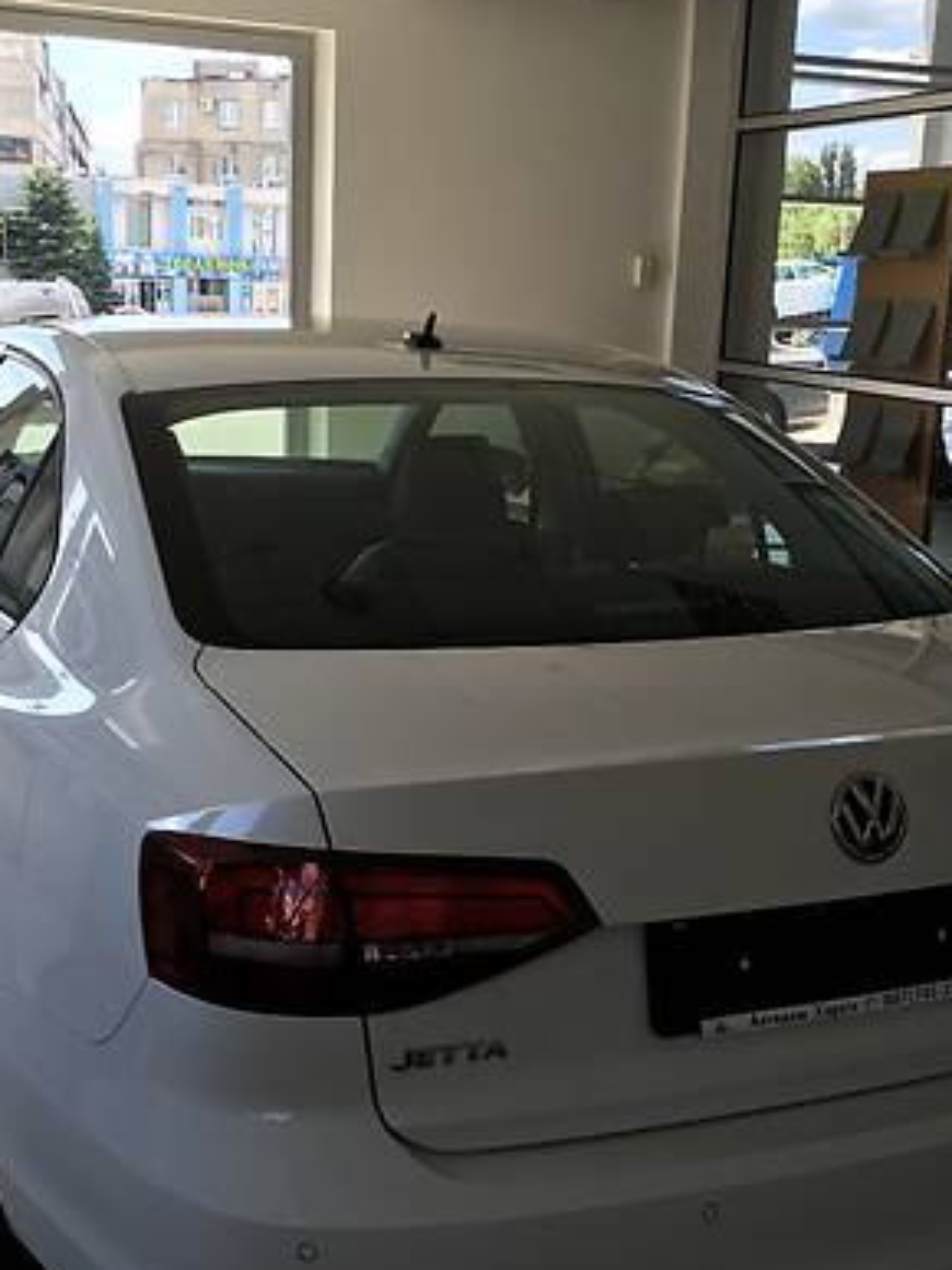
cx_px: 466
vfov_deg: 42.1
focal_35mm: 45
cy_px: 673
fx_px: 1651
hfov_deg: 32.2
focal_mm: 4.2
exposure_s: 1/204
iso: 25
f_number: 2.2
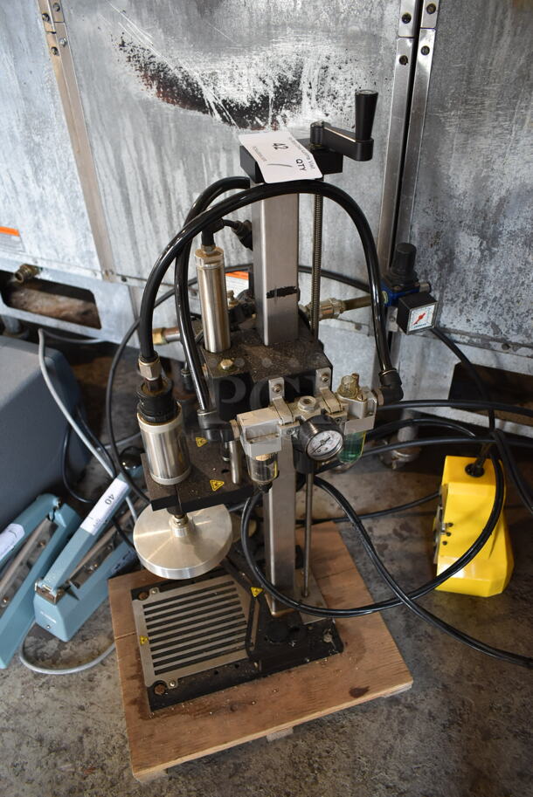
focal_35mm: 27
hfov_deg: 48.0
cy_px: 398
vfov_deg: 67.3
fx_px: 599
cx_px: 266
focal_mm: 18
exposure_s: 1/30
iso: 450
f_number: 3.5
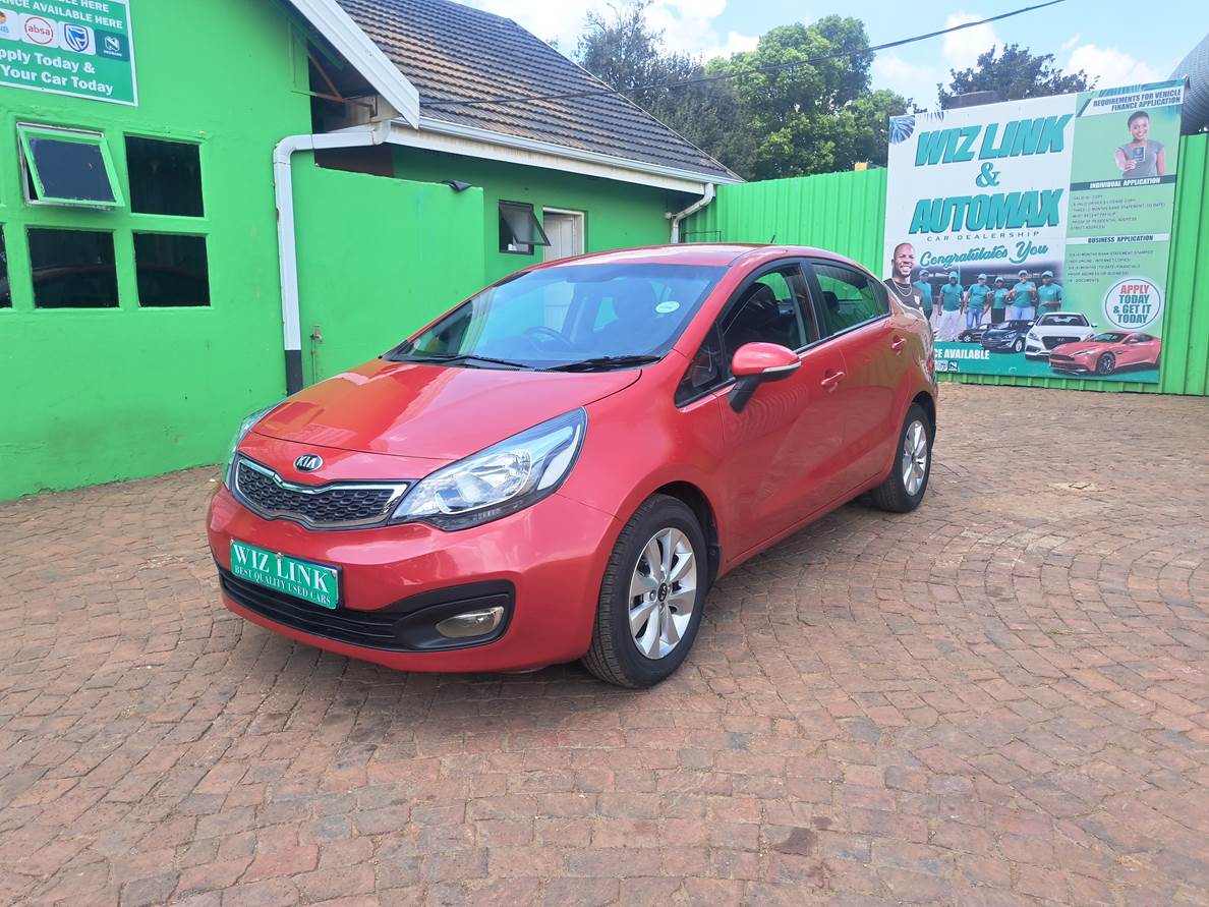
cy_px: 454
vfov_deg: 56.8
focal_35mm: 24
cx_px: 604
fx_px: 838
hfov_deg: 71.6
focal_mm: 5.23
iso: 50
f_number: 1.8
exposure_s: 1/431
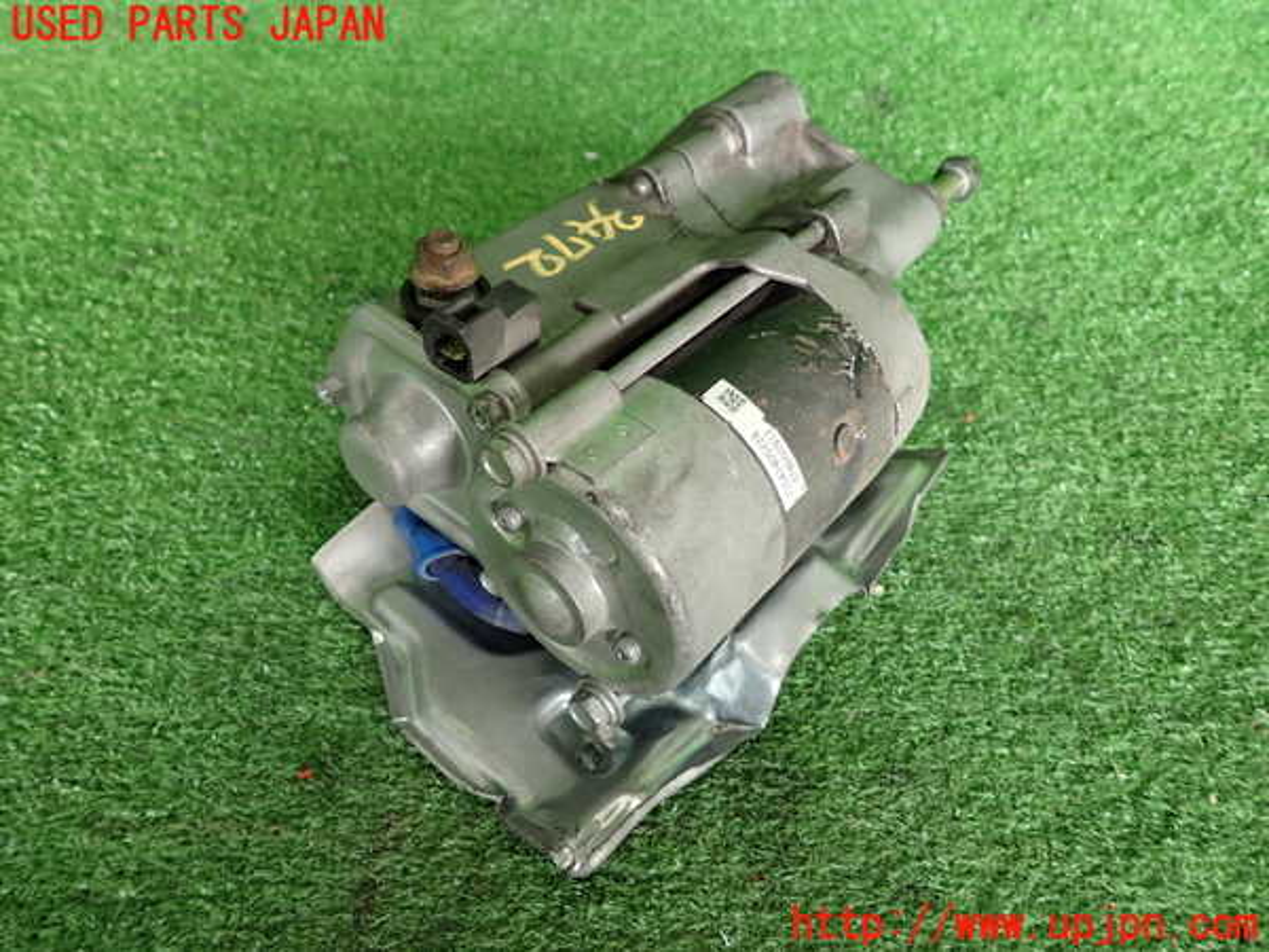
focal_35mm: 25
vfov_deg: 54.9
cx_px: 634
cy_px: 476
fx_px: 916
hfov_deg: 69.4
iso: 200
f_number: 2
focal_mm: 4.5
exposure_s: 1/60
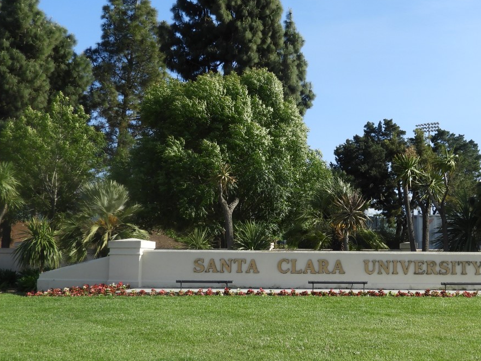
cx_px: 351
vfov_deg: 27.0
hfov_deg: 34.9
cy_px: 183
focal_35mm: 54
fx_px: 750
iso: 100
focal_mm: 5.9
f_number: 3.6
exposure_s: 1/800
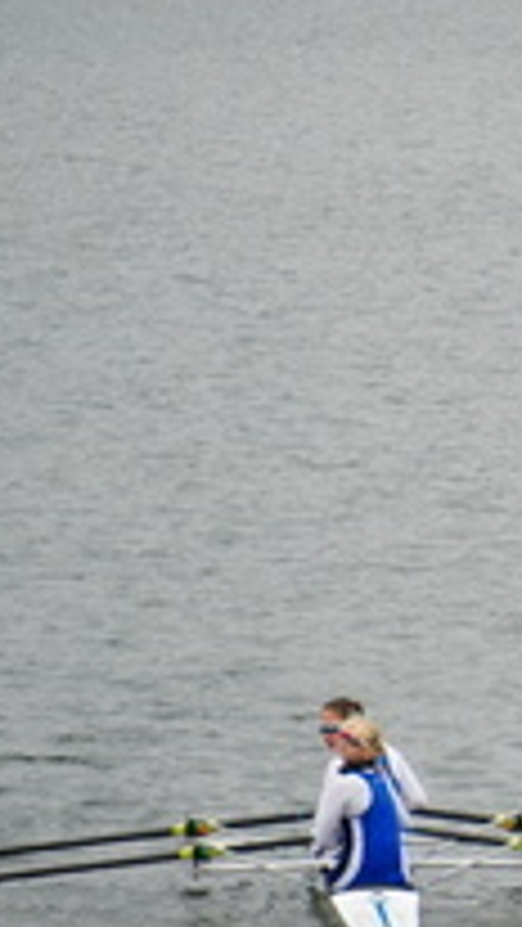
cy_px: 259
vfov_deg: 3.5
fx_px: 15258
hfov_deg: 2.0
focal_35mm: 621
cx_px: 1152
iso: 200
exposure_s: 1/250
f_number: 5.6
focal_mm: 131
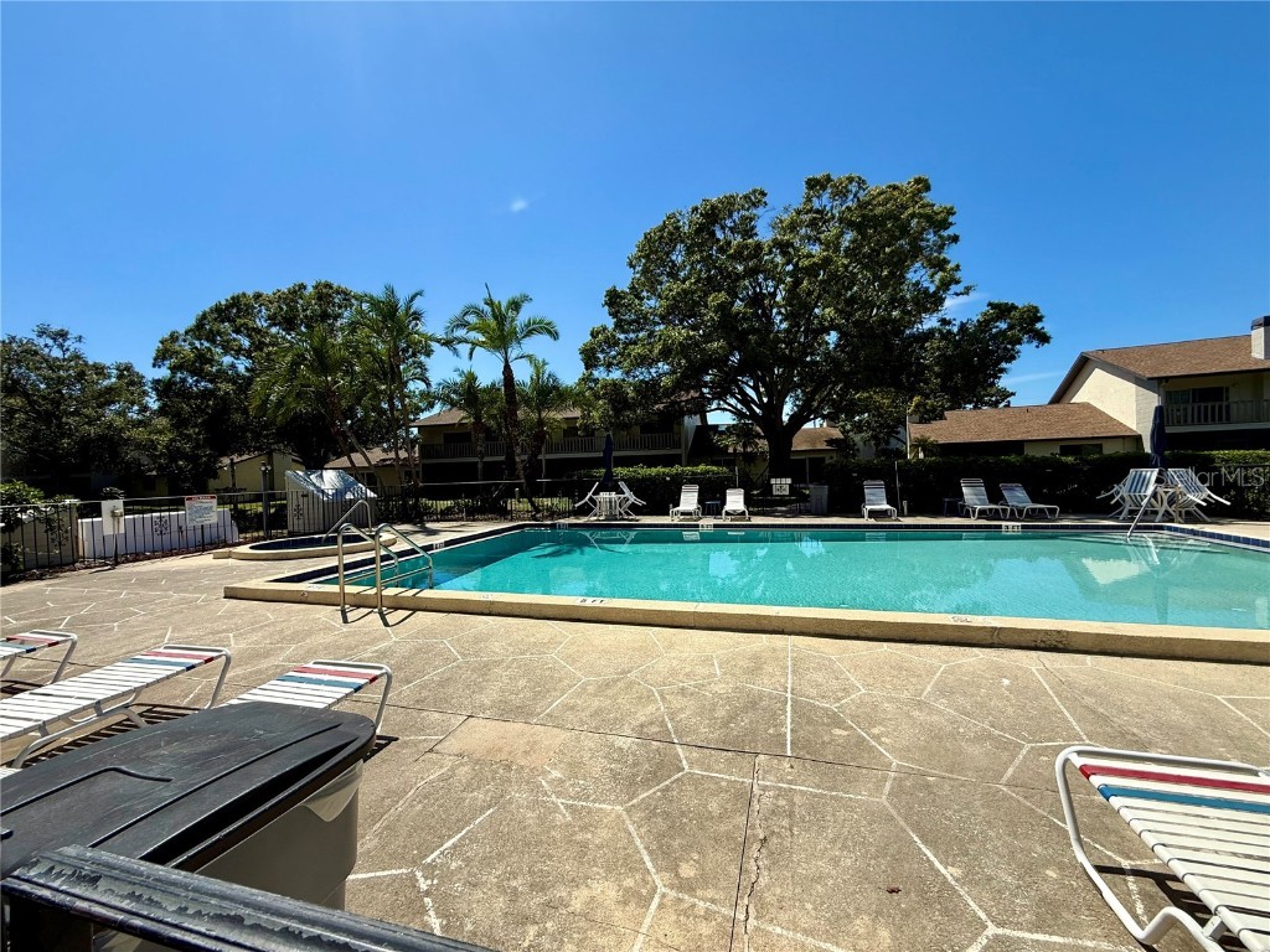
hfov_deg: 102.1
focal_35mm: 14
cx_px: 635
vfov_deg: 85.7
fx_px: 514
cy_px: 476
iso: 50
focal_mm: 2.22
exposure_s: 1/2976
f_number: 2.2
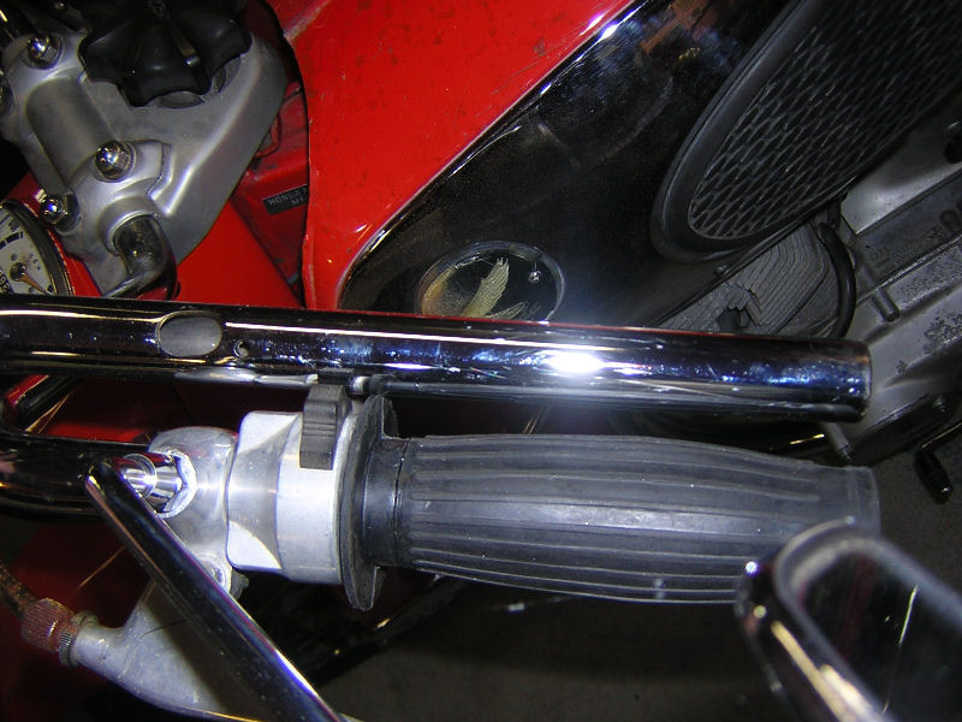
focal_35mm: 36
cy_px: 361
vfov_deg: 39.7
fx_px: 1000
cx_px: 481
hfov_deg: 51.4
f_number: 2.6
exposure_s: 1/60.1
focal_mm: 4.7
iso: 100
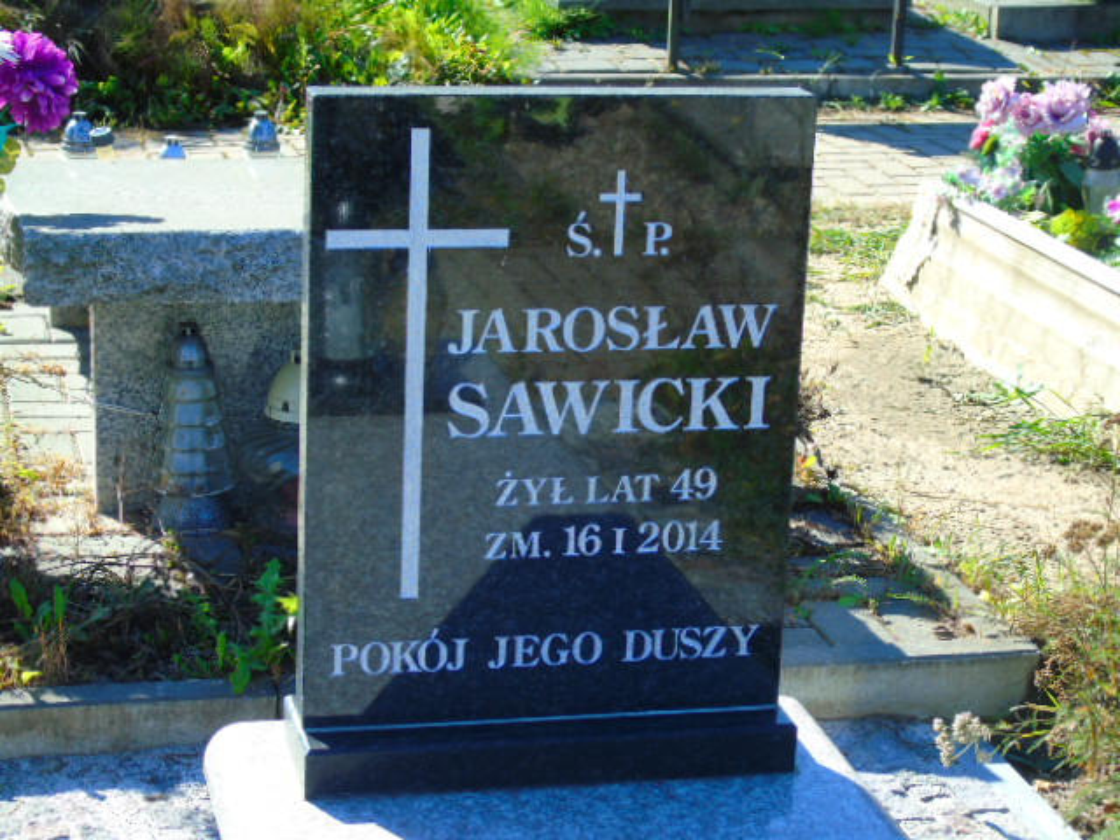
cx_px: 560
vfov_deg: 18.0
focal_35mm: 82
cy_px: 420
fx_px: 2653
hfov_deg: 23.8
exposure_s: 1/250
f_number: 4.1
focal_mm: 15
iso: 80
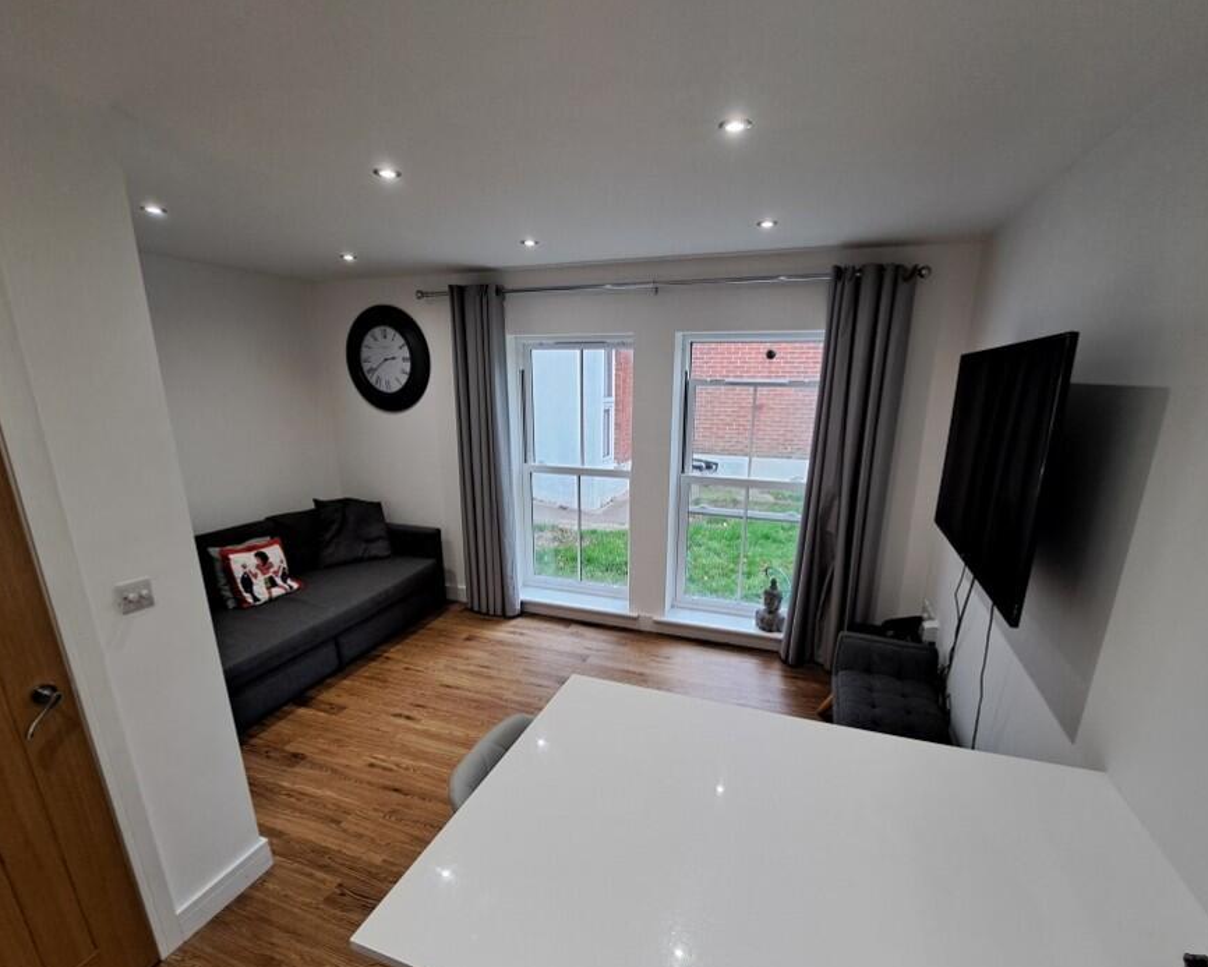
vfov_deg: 83.8
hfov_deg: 96.8
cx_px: 614
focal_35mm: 15
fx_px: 536
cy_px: 530
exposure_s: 1/50
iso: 160
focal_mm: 1.74
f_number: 2.2
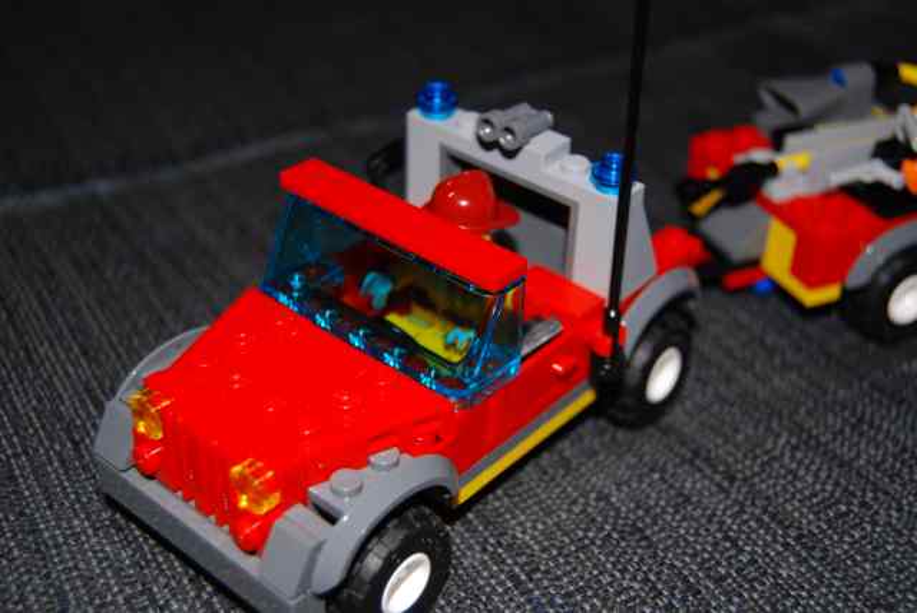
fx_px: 1300
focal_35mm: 51
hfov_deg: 38.8
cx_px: 458
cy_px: 306
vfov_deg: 26.5
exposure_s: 1/60
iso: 200
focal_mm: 34
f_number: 4.5
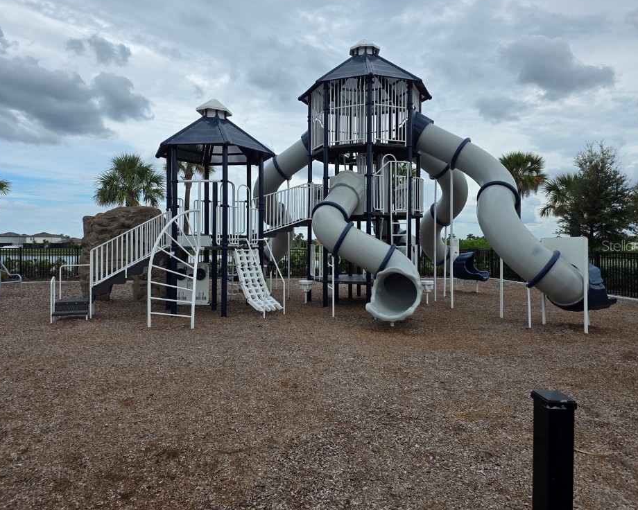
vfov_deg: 56.8
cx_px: 312
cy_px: 245
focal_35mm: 25
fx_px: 472
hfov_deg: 68.1
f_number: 1.7
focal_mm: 6.25
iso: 80
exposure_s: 1/5017
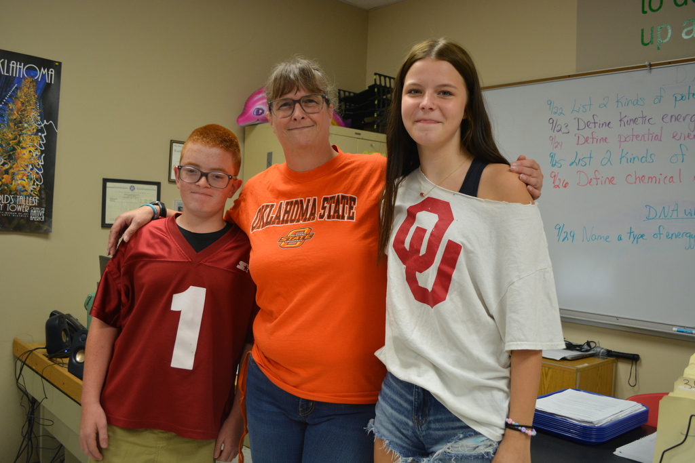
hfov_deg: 57.2
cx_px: 348
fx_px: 637
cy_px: 232
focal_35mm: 33
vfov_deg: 40.0
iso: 800
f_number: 3.8
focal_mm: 22
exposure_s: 1/50
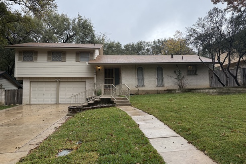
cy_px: 79
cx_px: 122
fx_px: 178
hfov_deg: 69.4
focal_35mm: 26
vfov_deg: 49.6
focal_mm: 6.76
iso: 100
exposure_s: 1/1314
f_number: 1.78
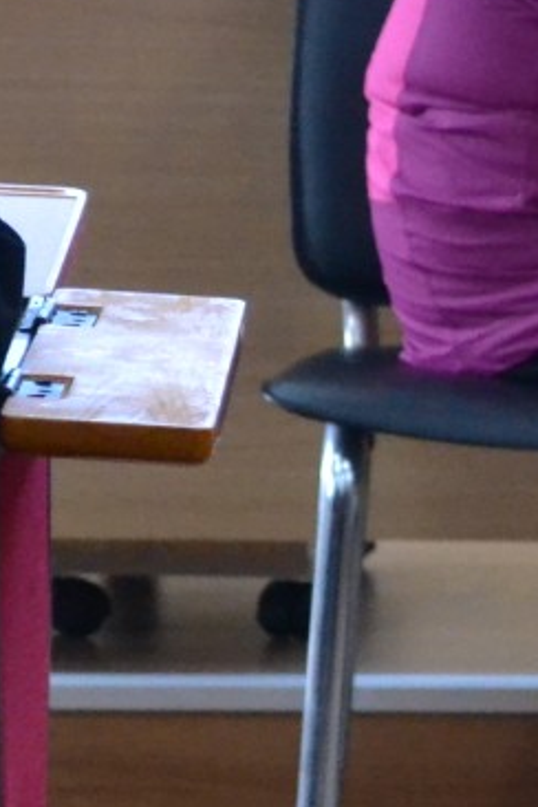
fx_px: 8073
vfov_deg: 5.7
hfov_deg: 3.8
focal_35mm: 360
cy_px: 225
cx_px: 1120
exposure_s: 1/30
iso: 3200
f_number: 5.6
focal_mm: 55
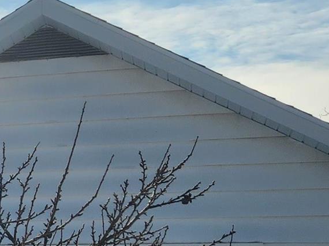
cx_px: -388
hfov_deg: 13.1
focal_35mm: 124
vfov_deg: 11.8
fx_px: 1178
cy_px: 249
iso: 20
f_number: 1.8
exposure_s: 1/4926
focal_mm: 5.4
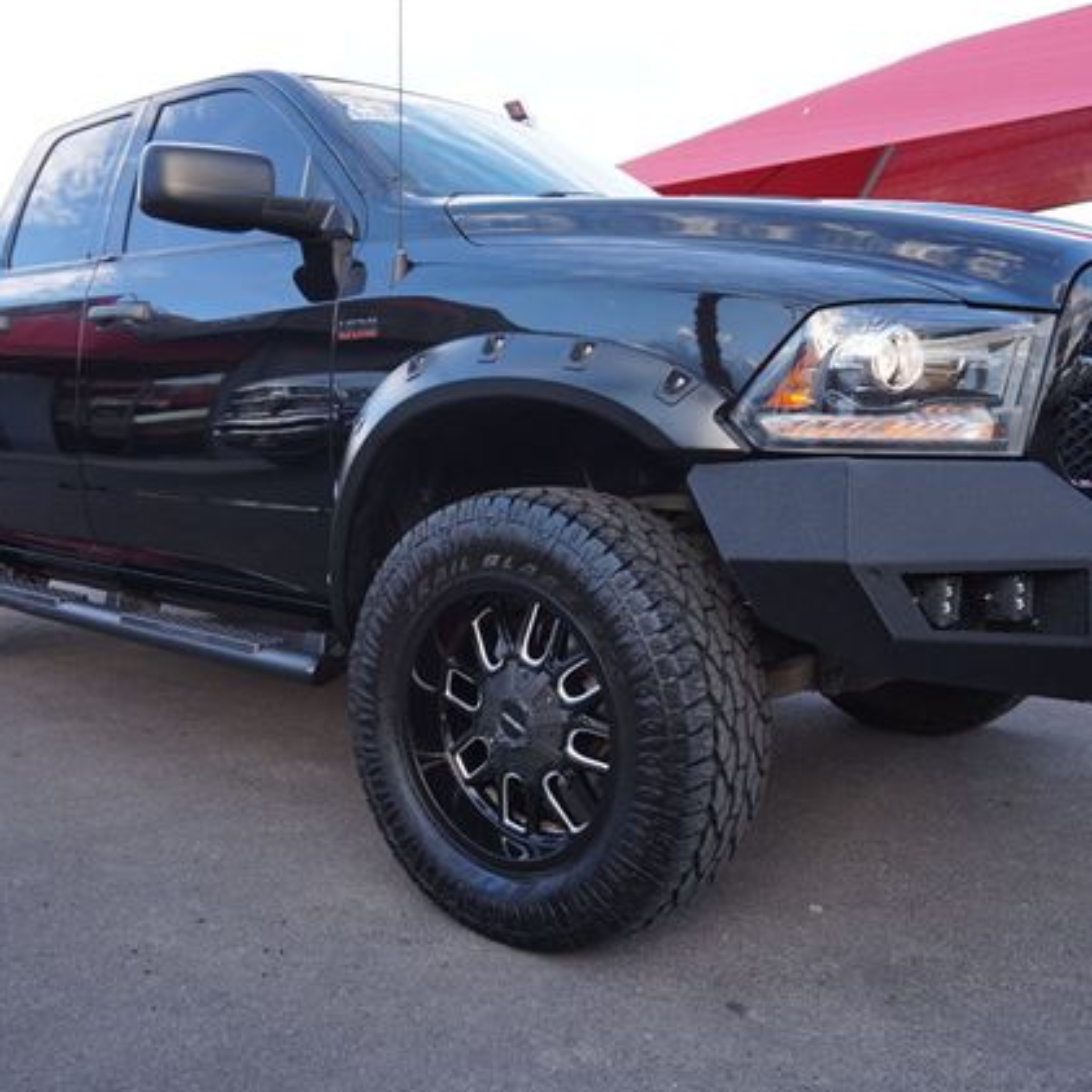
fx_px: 1106
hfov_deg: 52.5
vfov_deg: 52.5
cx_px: 552
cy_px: 542
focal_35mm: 31
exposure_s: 1/80
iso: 100
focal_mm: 16
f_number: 4.5
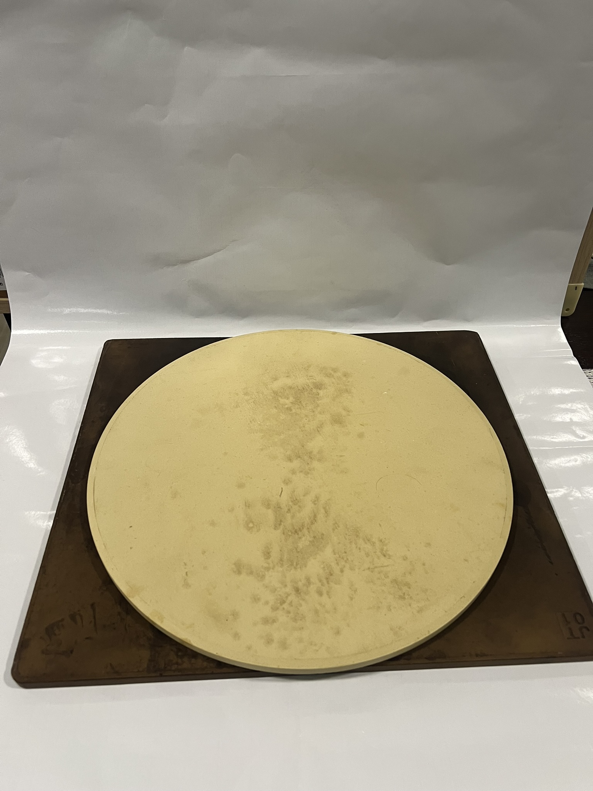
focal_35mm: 26
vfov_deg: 67.3
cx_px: 296
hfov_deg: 53.1
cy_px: 396
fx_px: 594
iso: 125
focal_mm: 5.7
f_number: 1.5
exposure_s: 1/69
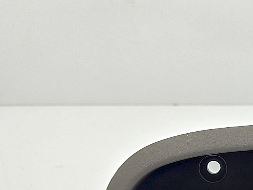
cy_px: 188
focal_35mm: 67
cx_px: 253
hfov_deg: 27.3
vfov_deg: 21.2
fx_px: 490
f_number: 1.79
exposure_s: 1/50
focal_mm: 4.74
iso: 114
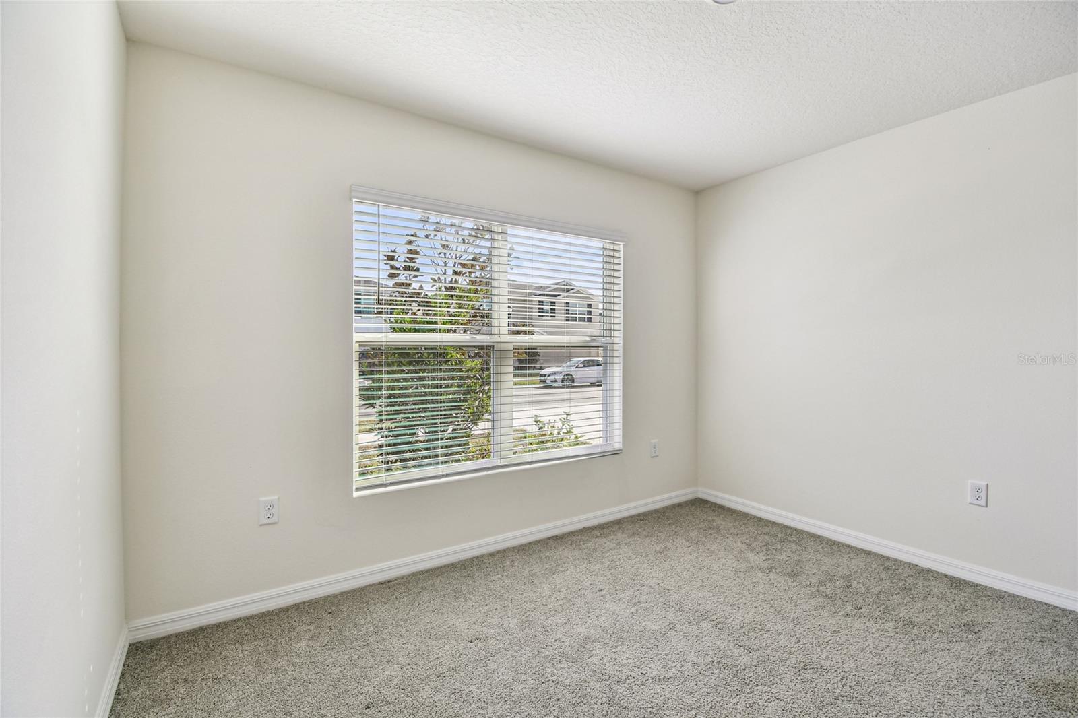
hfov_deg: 100.4
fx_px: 449
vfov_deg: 77.3
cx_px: 539
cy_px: 359
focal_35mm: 15
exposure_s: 1/160
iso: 100
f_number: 7.1
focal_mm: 10
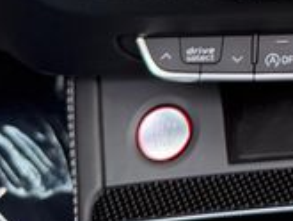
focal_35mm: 93
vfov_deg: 14.7
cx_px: 405
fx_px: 788
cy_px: -125
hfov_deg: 19.1
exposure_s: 1/133
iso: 200
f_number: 1.78
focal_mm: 6.76
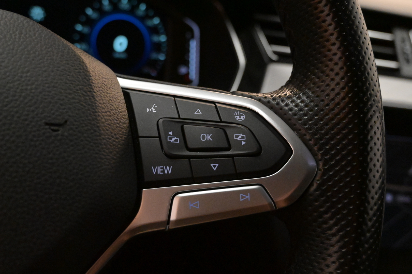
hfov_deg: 53.1
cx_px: 206
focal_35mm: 36
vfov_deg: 36.9
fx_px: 412
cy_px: 137
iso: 8000
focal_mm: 24
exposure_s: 1/400
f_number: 5
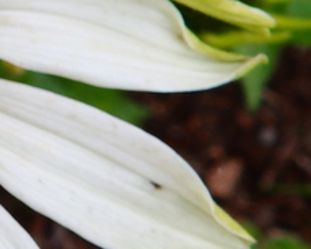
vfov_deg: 9.9
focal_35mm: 156
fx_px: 1438
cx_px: -214
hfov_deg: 11.6
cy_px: 9
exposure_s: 1/200
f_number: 4.5
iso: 80
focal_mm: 5.7
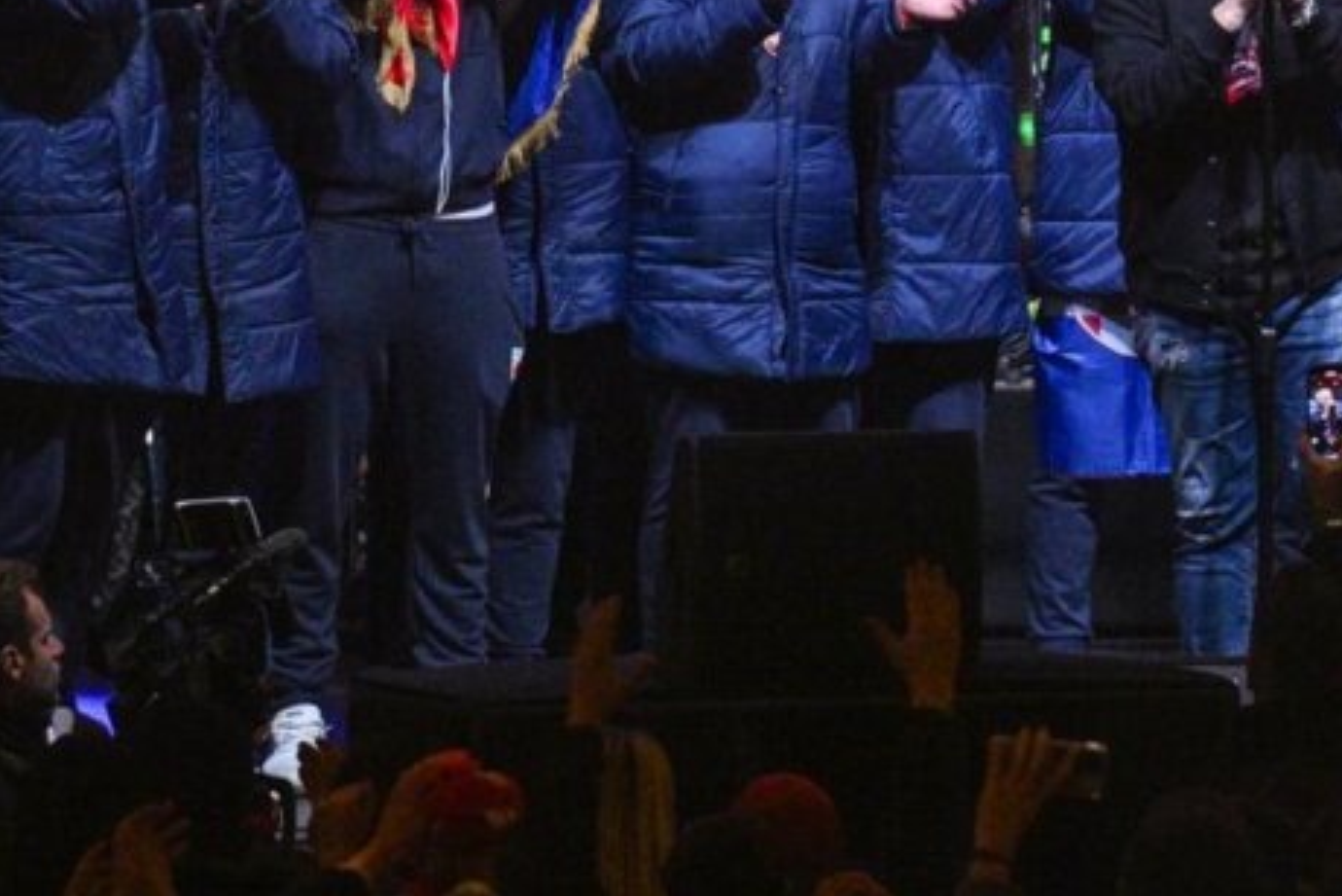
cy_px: 163
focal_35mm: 548
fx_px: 20433
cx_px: 1505
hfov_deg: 3.8
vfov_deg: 2.5
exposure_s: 1/1250
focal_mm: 200
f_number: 3.5
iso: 3200
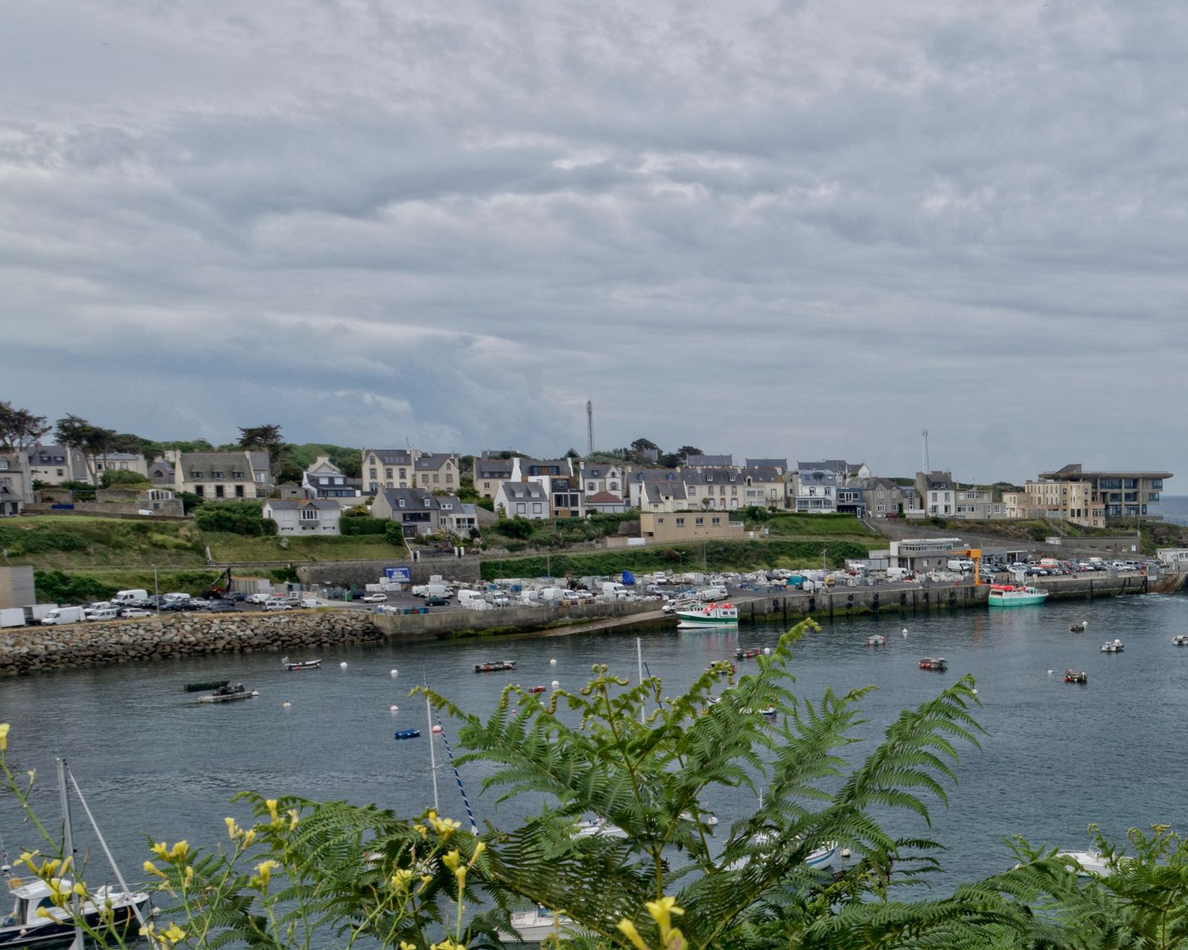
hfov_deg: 35.7
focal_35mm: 48
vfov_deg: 31.0
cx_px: 1140
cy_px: 697
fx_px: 1685
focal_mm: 17
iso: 100
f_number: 10
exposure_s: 1/100
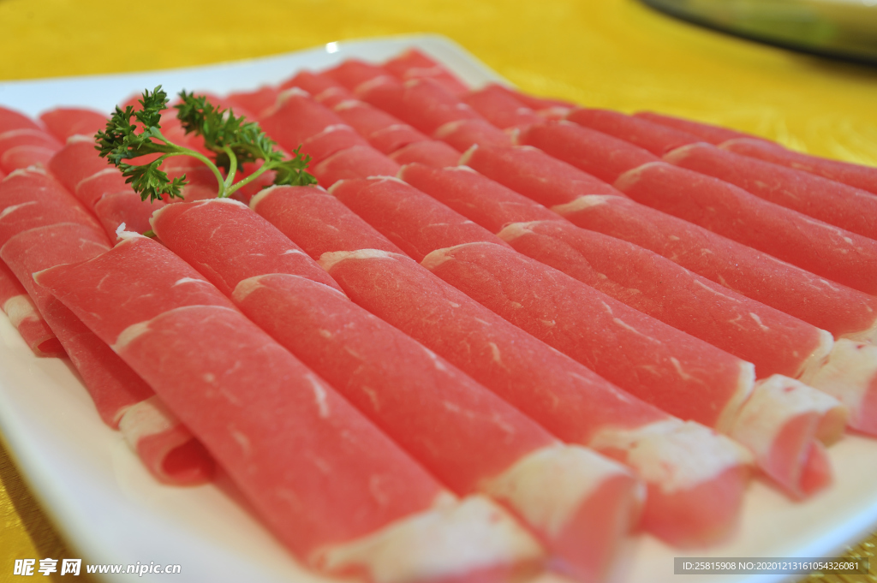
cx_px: 438
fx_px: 852
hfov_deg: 54.5
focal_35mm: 35
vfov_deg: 37.8
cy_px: 292
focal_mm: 35
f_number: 8
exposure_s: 1/2.5
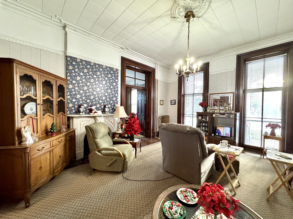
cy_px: 110
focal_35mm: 14
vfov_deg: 85.7
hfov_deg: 102.1
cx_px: 146
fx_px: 119
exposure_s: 1/60
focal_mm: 2.22
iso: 640
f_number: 2.2
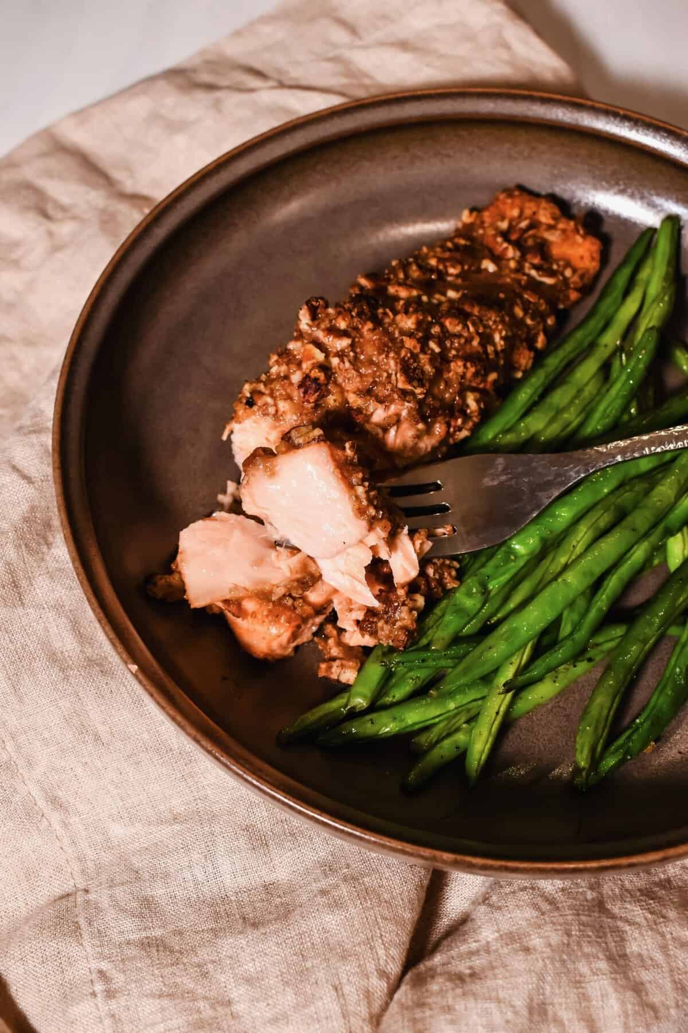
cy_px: 516
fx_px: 1161
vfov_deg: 47.9
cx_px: 344
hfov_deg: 33.0
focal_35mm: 40
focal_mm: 27
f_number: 6.3
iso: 400
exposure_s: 1/160
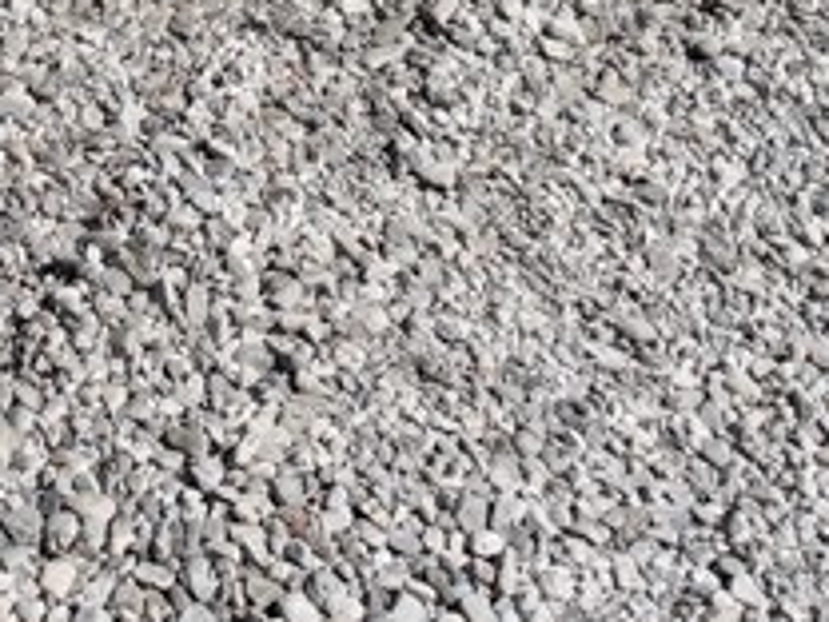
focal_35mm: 118
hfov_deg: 16.0
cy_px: -660
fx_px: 2826
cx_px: -203
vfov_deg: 11.3
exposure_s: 1/2500
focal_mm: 12.29
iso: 100
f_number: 2.8
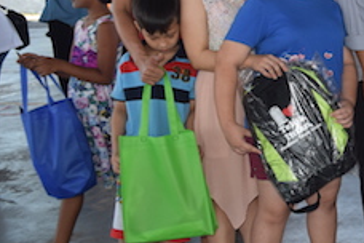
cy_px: 63
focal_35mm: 77
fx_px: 778
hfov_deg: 22.5
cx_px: 517
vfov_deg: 17.6
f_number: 5.6
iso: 140
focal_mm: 18
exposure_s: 1/125
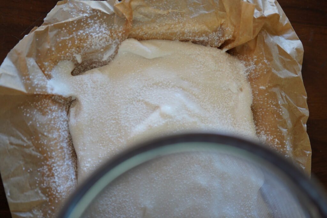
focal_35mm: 30
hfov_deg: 61.9
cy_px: 109
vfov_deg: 43.6
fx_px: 273
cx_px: 164
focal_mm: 30
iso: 1000
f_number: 4
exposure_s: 1/60
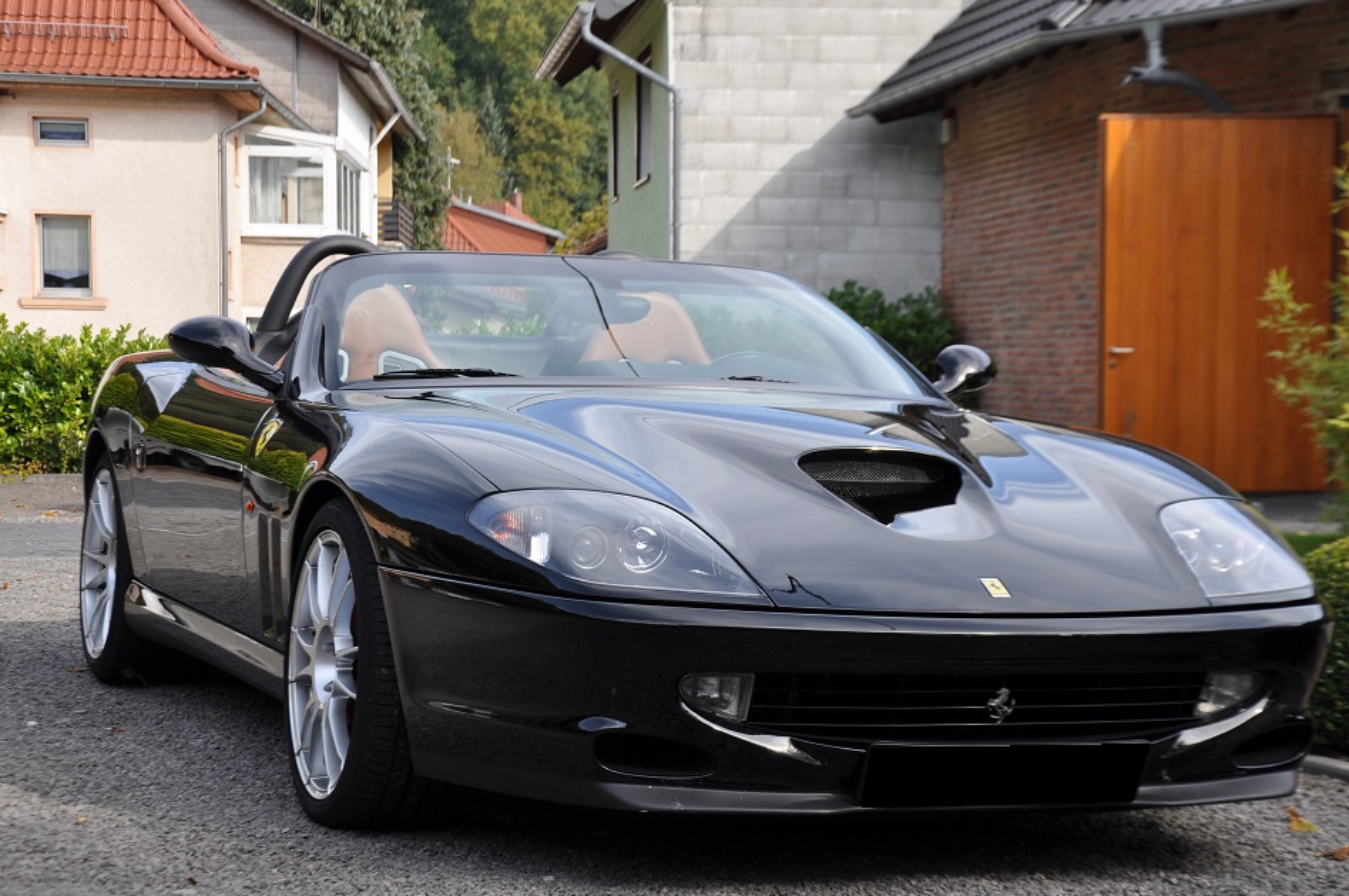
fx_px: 2844
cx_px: 679
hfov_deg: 26.7
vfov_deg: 17.9
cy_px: 472
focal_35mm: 76
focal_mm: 48
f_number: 7.1
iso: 200
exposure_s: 1/200
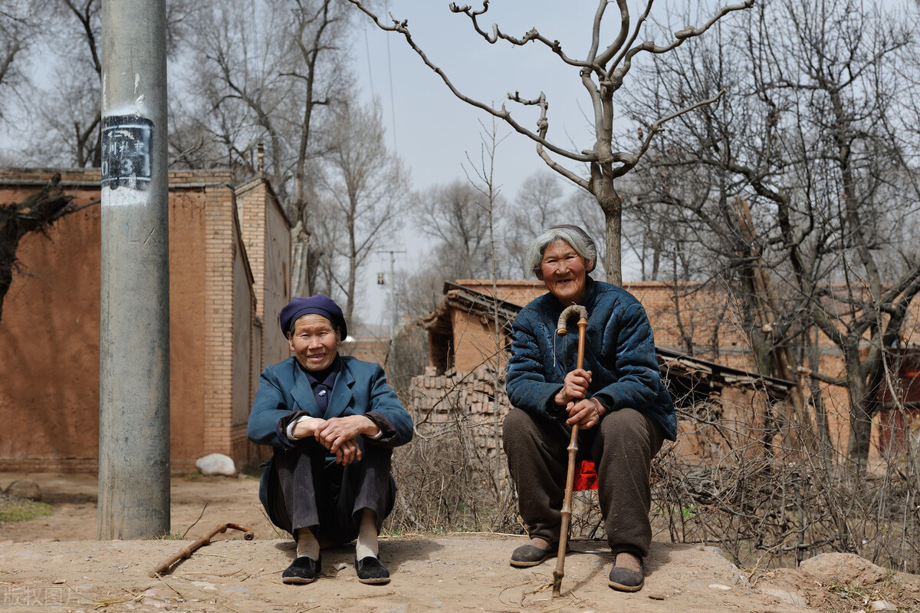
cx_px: 460
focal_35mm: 58
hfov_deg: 34.5
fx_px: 1482
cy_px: 306
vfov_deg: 23.4
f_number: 6.3
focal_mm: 58
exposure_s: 1/500
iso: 200
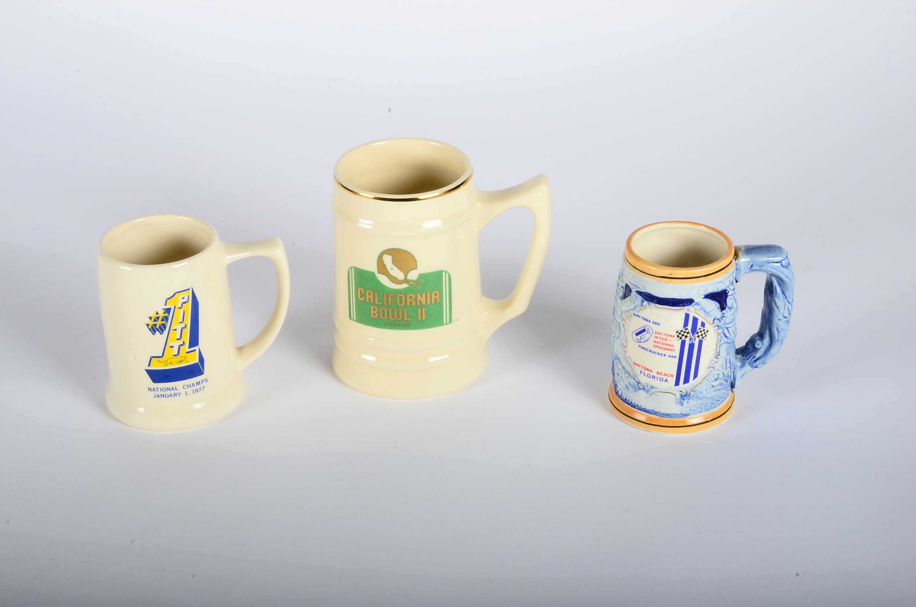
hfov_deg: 28.1
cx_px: 458
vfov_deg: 18.8
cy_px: 304
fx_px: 1828
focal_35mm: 72
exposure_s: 1/250
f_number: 29
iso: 200
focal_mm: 48
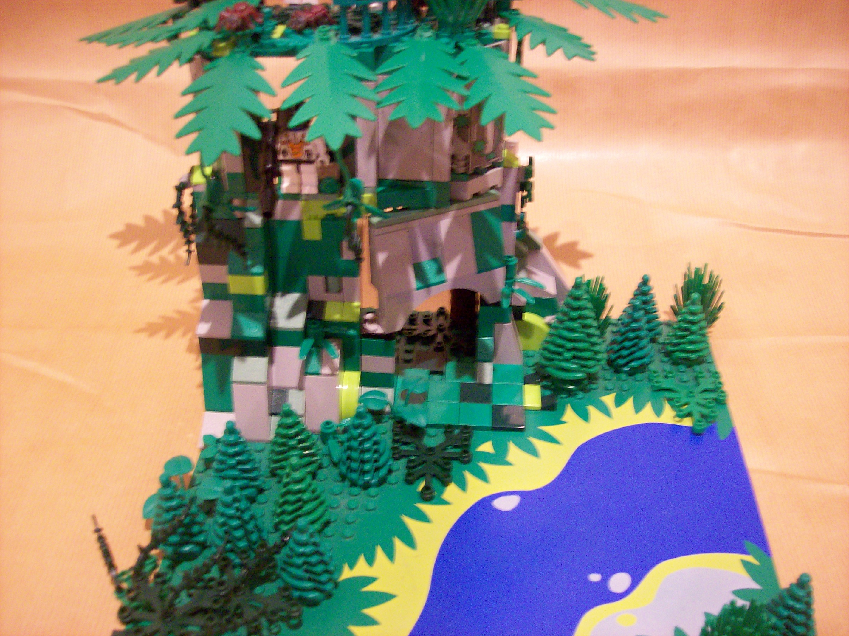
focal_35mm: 36
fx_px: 883
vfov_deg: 39.6
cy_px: 318
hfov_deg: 51.4
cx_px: 424
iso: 160
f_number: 2.7
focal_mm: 6
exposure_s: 1/8.61
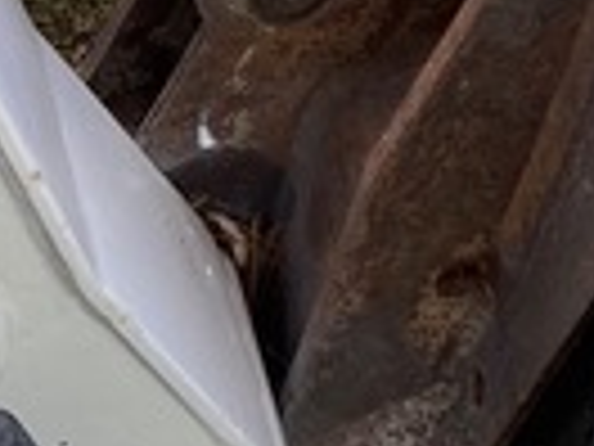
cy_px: -856
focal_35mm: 158
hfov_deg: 12.4
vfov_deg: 8.1
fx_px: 2711
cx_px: 544
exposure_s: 1/606
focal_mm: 4.25
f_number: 1.8
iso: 32
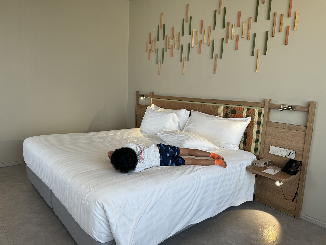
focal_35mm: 24
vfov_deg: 56.8
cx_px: 163
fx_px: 226
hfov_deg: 71.6
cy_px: 122
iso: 80
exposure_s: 1/100
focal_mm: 6.76
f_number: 1.78
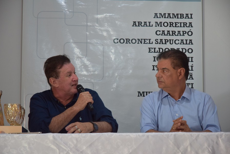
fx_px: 671
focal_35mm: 105
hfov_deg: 19.4
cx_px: 115
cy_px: 77
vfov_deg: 13.1
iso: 1250
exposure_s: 1/125
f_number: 4.5
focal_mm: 70
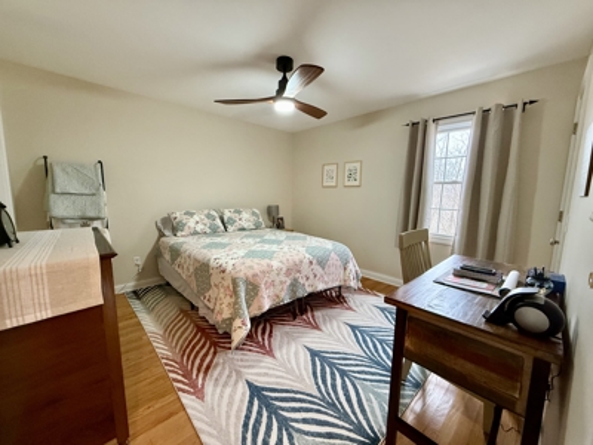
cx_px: 296
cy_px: 222
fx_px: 240
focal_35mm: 14
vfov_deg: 85.7
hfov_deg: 102.1
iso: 500
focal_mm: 2.22
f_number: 2.2
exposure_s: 1/60
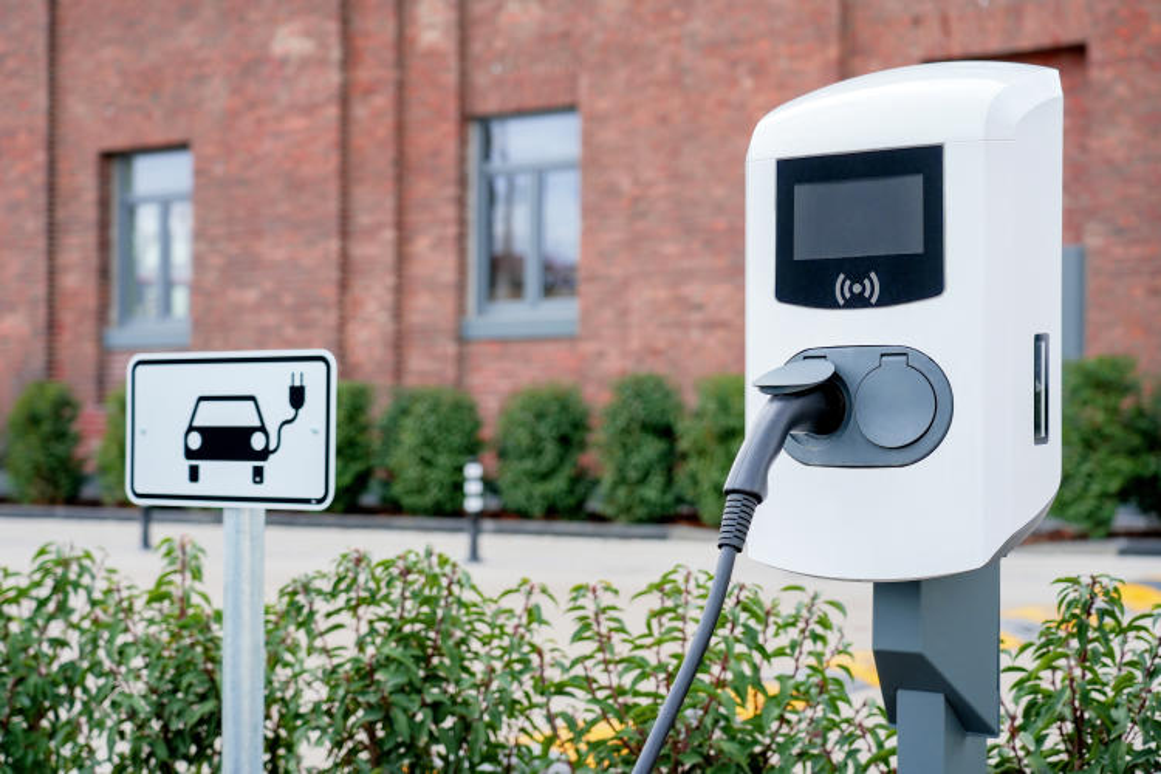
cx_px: 580
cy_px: 387
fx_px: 1870
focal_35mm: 58
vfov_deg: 23.4
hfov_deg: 34.5
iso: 250
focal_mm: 58
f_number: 4
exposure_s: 1/800
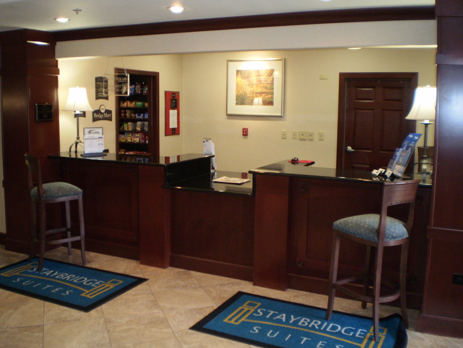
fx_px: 482
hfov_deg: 51.4
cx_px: 232
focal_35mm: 36
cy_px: 174
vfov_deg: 39.7
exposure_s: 1/30
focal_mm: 6.3
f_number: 3.1
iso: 200
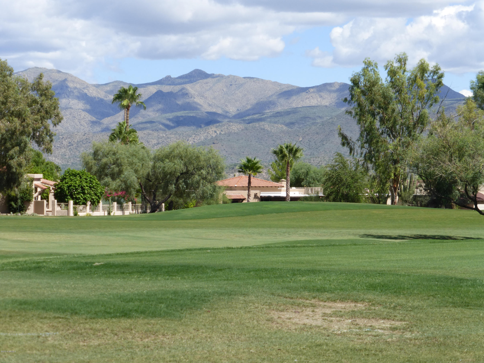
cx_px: 242
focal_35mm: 115
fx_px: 1608
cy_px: 182
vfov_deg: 12.9
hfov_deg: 17.1
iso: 100
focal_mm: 20.6
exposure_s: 1/500
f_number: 5.3
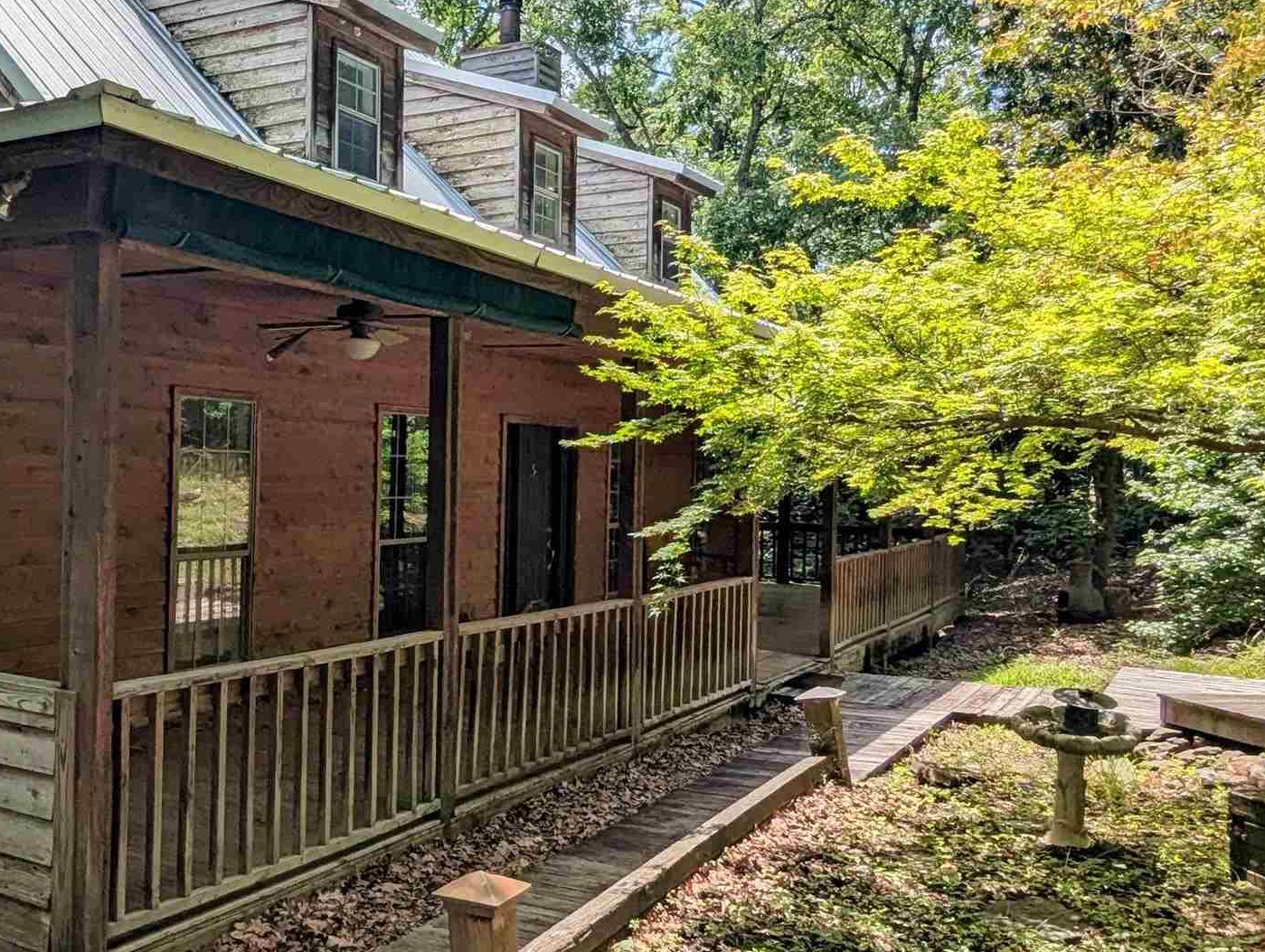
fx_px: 1281
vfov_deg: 40.8
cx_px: 301
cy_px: 446
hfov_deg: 50.2
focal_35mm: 35
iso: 41
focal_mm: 2.35
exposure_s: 1/2513
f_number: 2.2
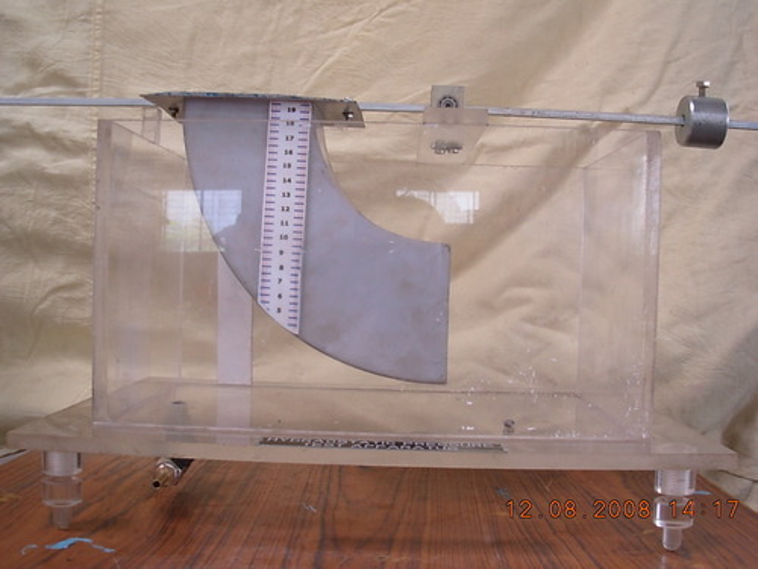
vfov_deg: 37.7
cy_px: 284
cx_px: 379
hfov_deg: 49.0
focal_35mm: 38
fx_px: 832
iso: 50
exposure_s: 1/45.3
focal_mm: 6.3
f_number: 2.9
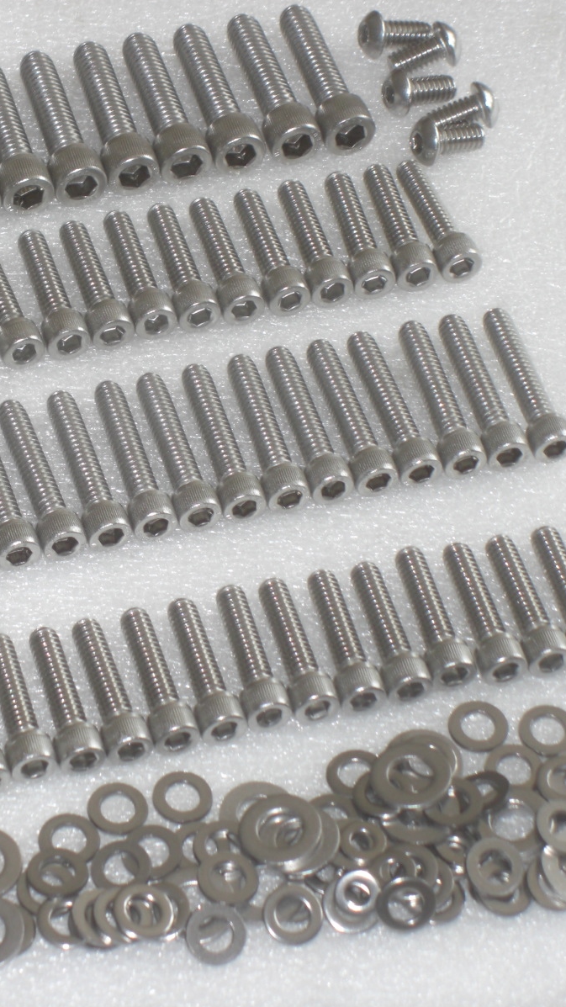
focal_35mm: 166
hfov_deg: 7.3
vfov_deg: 13.0
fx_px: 4431
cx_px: 52
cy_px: 503
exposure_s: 1/60
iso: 100
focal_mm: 23.7
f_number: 5.1
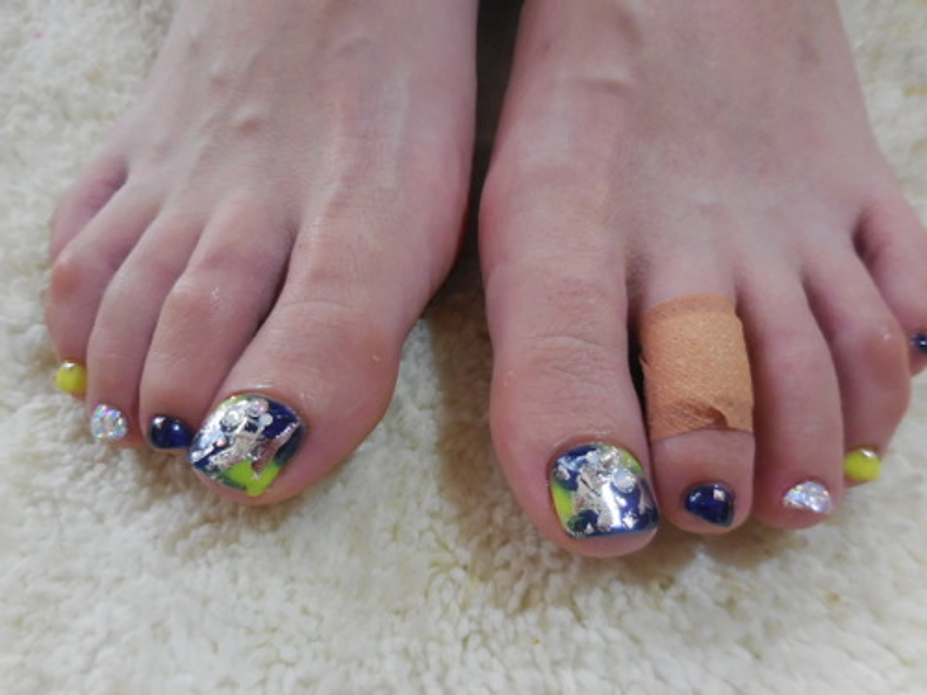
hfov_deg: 69.4
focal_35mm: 25
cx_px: 464
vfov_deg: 54.9
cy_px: 348
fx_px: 669
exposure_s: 1/20
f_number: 3.3
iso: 400
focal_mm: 4.5
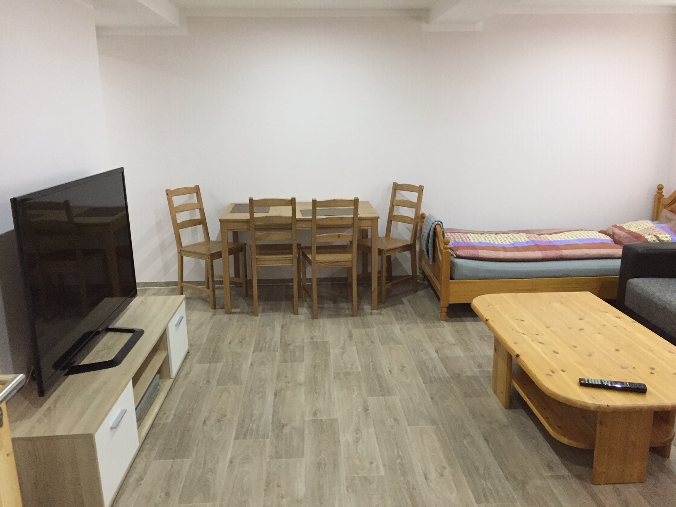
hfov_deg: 61.7
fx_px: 566
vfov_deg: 48.2
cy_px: 254
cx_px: 338
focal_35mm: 29
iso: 320
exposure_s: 1/33
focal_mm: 4.15
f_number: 2.2
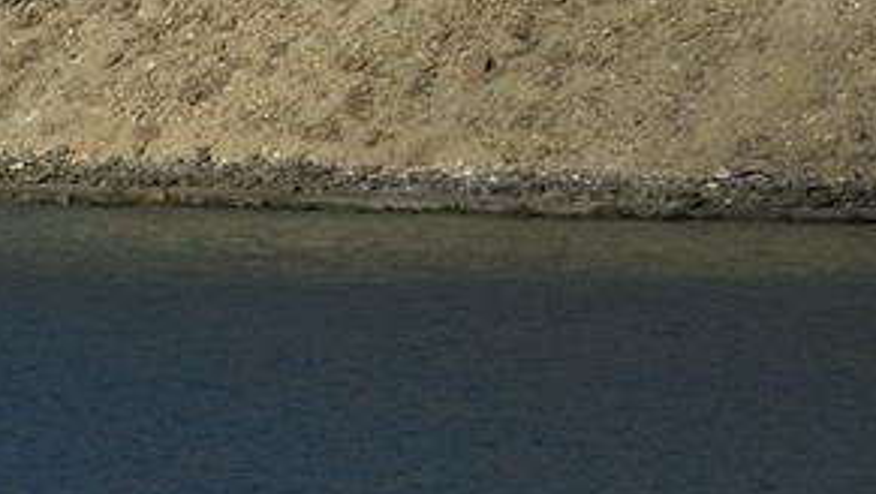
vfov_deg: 3.0
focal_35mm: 403
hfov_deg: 5.1
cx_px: -1457
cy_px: -642
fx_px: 9365
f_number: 14
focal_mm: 70
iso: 200
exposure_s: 1/320
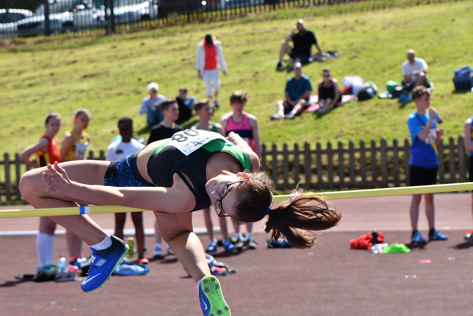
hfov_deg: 11.4
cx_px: 236
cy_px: 158
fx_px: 2368
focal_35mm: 180
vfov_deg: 7.6
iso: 400
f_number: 5
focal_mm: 90
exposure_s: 1/2000
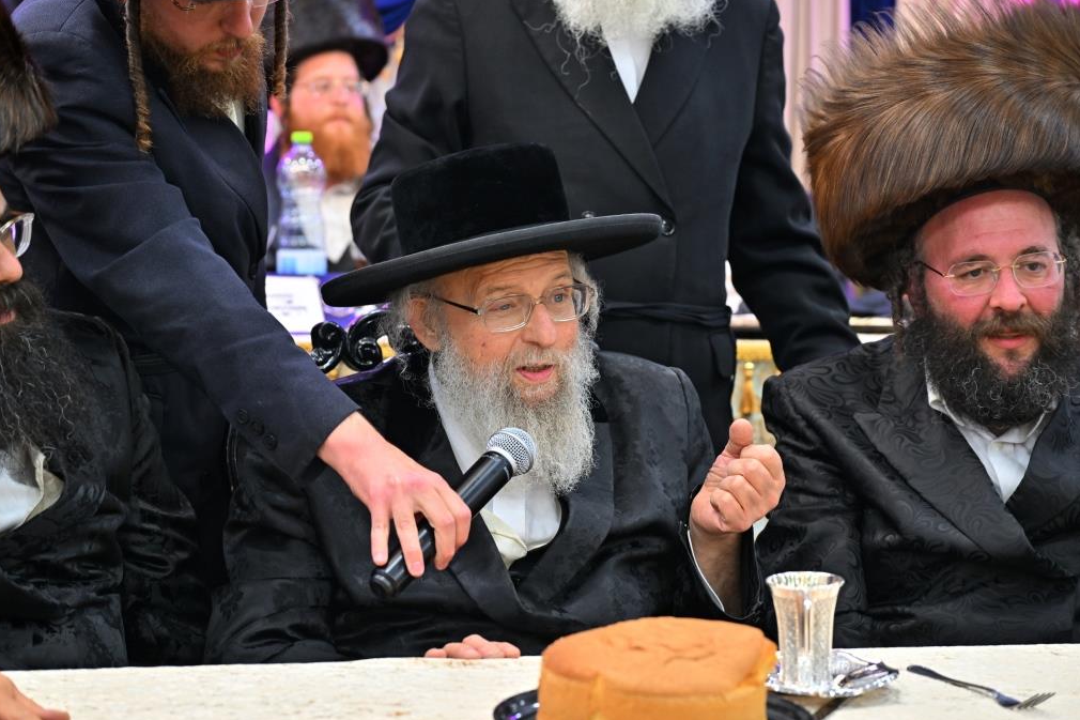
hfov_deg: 27.7
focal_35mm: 73
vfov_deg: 18.7
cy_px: 362
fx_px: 2189
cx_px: 538
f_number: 4
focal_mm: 72
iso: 640
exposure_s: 1/160
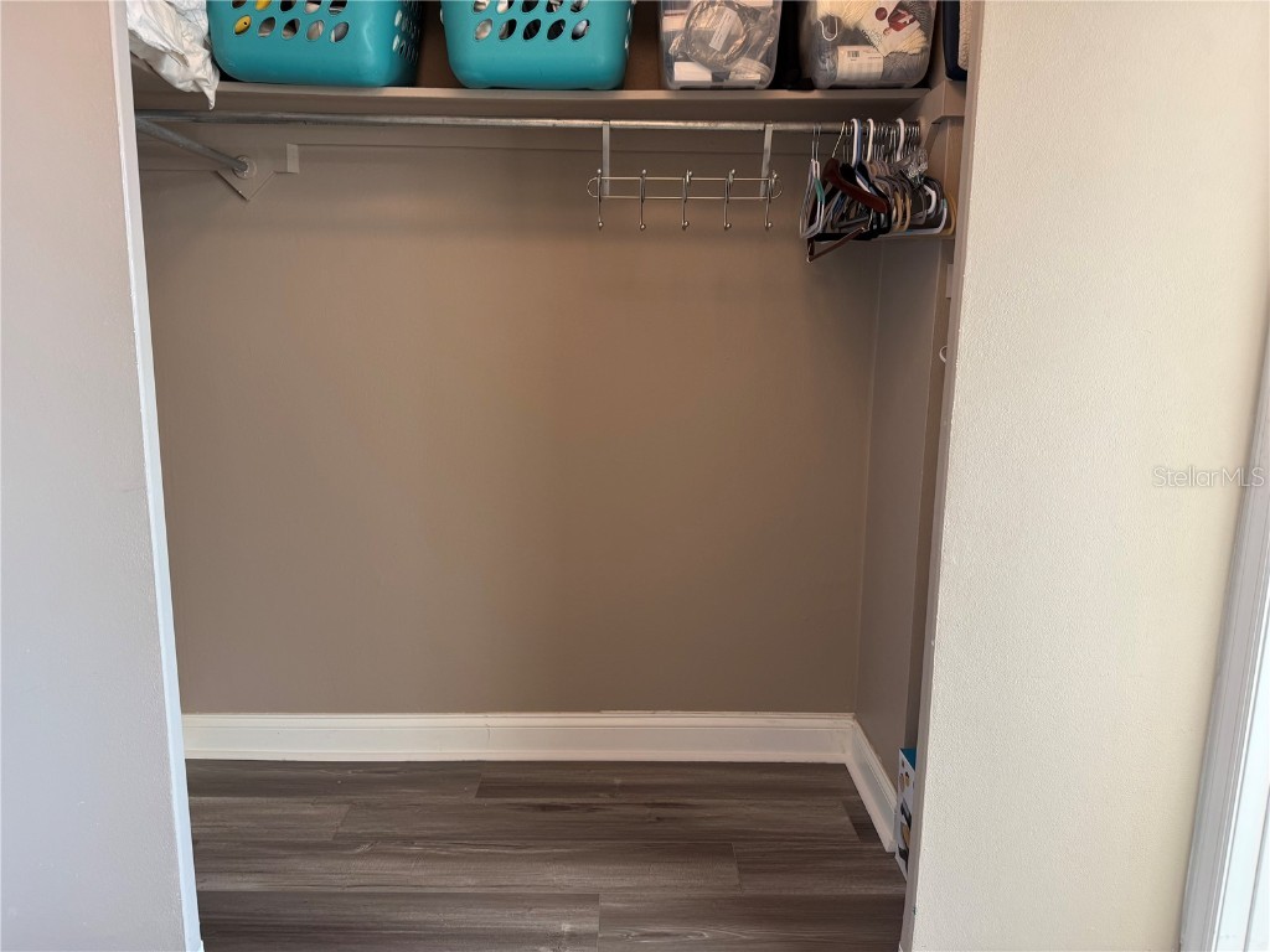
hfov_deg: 71.6
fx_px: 881
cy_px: 476
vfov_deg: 56.8
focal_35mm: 24
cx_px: 635
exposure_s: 1/60
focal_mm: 6.76
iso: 125
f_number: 1.78
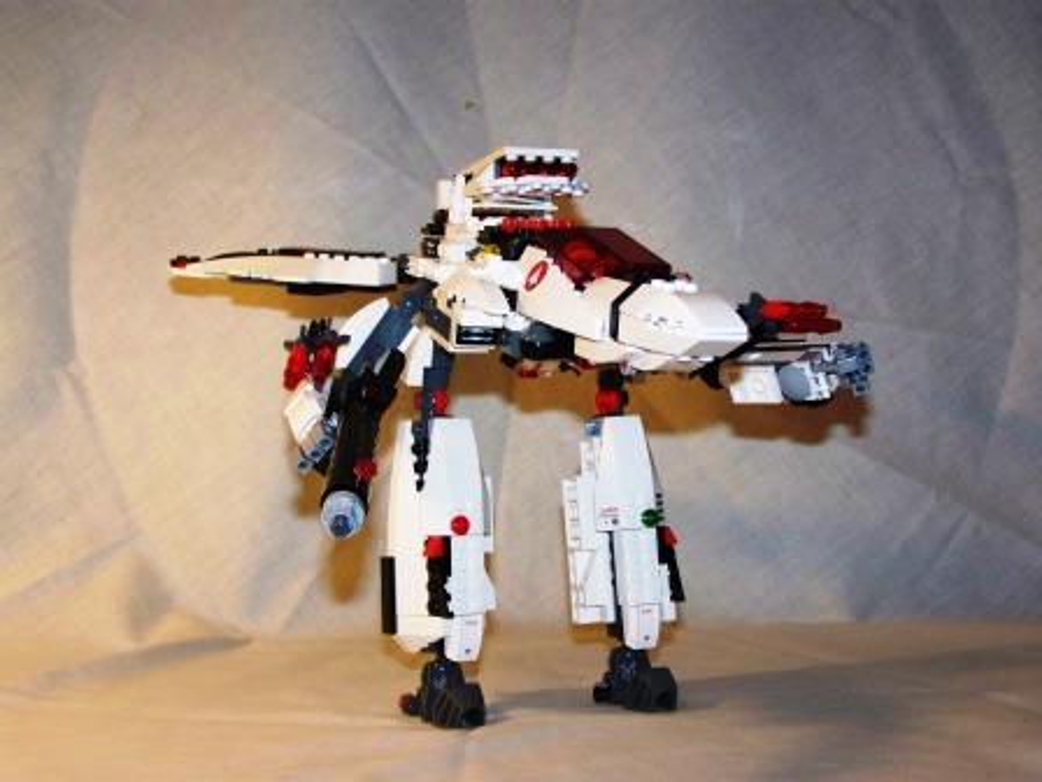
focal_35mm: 54
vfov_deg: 27.0
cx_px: 521
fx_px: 1625
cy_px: 391
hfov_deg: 35.5
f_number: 3.2
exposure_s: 1/30
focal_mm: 8.9
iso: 200
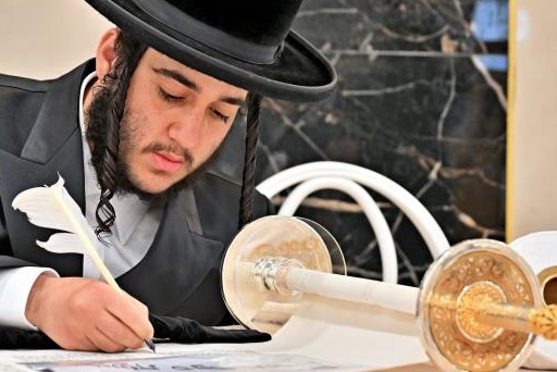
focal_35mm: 132
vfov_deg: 10.4
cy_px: 133
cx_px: 168
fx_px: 2043
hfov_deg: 15.5
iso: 800
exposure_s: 1/200
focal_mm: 66
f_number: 4
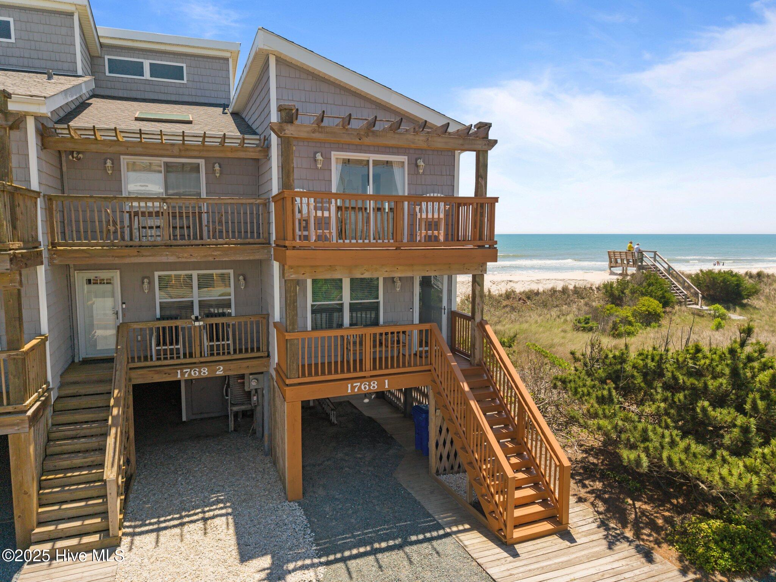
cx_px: 388
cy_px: 291
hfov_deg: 71.6
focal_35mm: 24
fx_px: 538
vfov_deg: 56.8
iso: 230
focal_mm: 8.67
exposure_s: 1/4000
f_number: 1.8
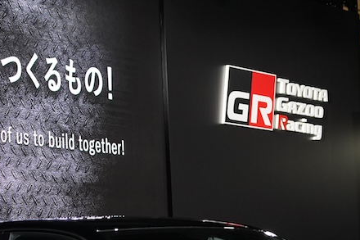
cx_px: 256
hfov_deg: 10.8
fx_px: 1909
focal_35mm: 191
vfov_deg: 7.2
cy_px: 176
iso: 2500
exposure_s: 1/200
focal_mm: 70
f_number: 4
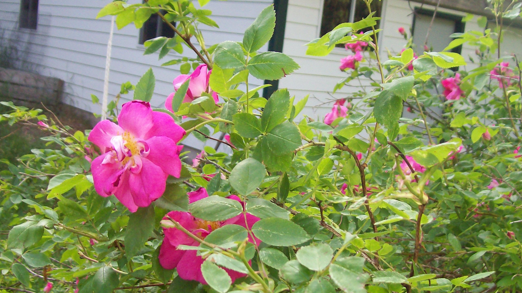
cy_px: 176
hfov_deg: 39.9
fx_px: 720
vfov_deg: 23.0
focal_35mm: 52
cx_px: 257
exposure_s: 1/211
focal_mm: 6
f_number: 2.7
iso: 80
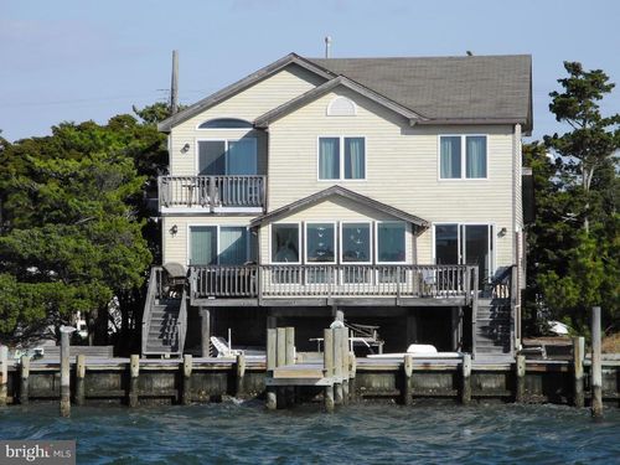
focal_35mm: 200
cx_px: 310
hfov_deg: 9.9
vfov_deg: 7.4
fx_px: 3582
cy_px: 232
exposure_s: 1/622
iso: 100
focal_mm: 42.6
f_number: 5.6
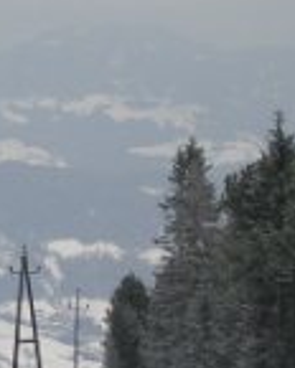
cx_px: -130
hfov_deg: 4.6
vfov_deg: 5.8
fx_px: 3623
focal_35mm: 332
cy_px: 325
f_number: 4.8
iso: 50
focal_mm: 16.7
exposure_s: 1/910
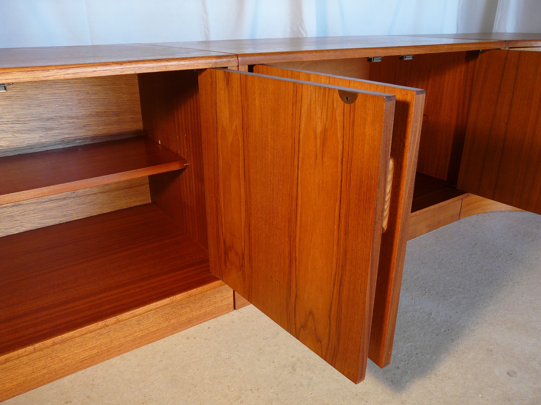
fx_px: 438
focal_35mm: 28
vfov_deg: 49.7
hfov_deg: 63.4
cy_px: 202
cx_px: 270
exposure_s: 1/60
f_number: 2.8
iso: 100
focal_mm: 4.6
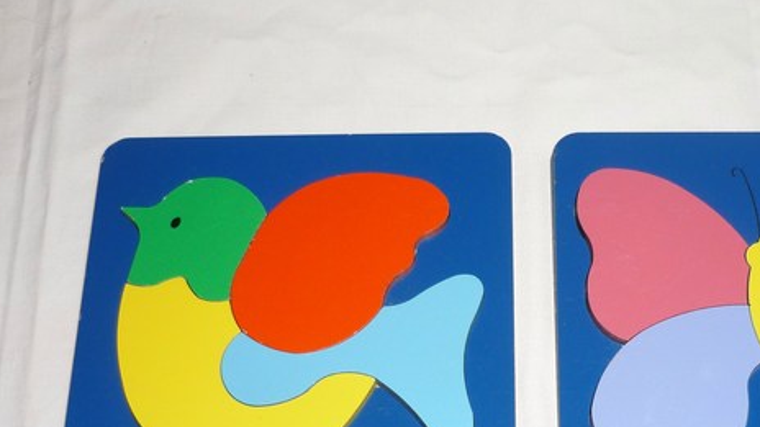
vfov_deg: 19.3
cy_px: 327
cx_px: 524
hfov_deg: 33.4
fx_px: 1249
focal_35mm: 62
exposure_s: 1/30
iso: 100
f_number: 2.8
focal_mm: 5.5
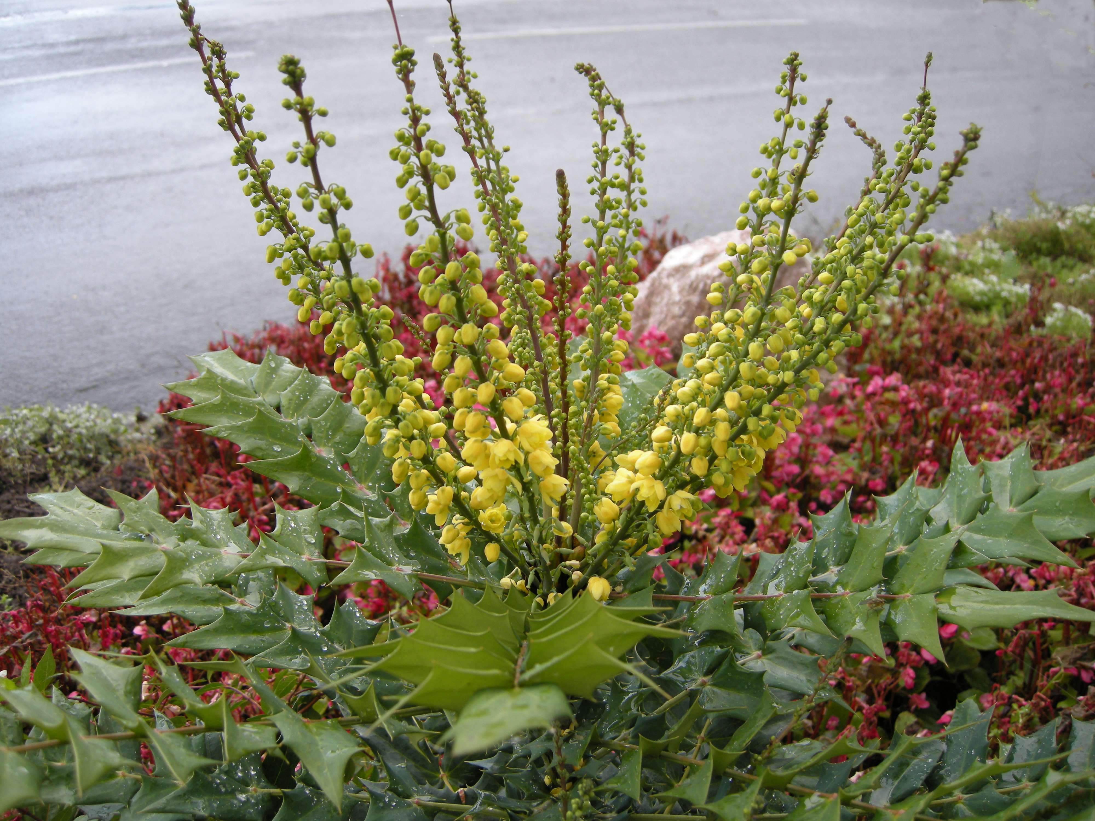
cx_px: 548
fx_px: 1107
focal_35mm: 35
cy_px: 410
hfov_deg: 52.6
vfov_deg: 40.7
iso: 64
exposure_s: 1/67
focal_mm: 7.5
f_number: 3
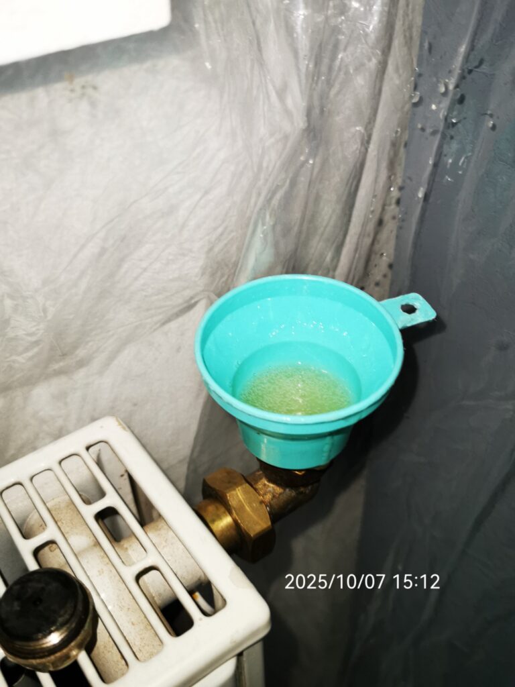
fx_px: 674
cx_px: 258
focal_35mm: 34
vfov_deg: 54.0
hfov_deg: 41.8
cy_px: 344
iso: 200
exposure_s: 1/50
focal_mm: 5.56
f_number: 1.6
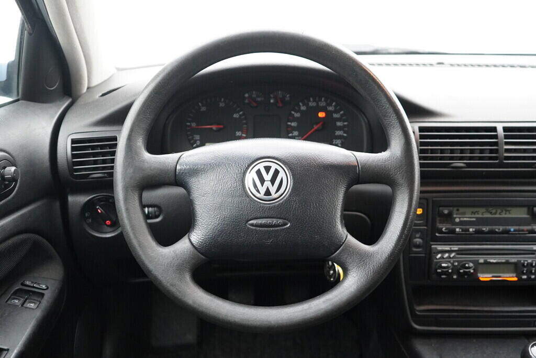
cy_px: 179
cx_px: 268
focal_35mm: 36
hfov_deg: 53.1
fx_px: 536
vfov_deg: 36.9
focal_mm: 24
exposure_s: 1/160
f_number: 2.8
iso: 2500
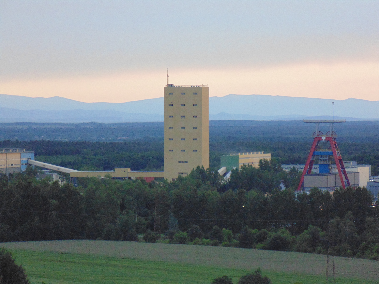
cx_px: 190
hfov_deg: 8.4
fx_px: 2584
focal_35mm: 236
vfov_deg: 6.3
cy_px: 142
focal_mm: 42.3
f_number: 5.6
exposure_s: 1/60
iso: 500
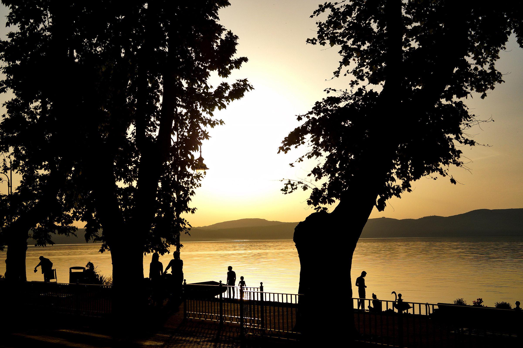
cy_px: 174
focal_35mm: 52
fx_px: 762
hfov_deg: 37.9
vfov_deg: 25.7
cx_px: 262
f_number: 6.3
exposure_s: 1/1600
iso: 160
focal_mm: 35
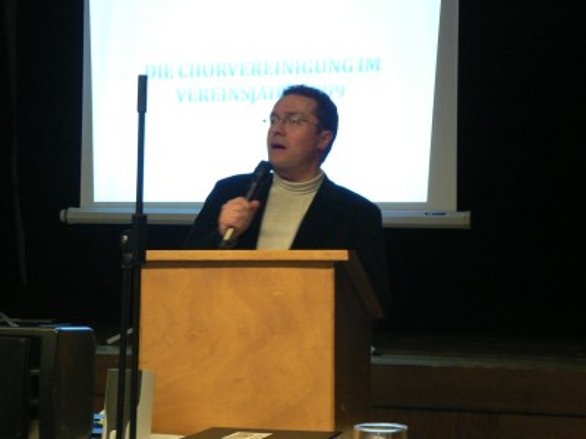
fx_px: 1354
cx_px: 293
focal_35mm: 80
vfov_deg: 18.4
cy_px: 220
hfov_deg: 24.4
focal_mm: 13.4
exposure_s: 1/13
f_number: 3.2
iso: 200
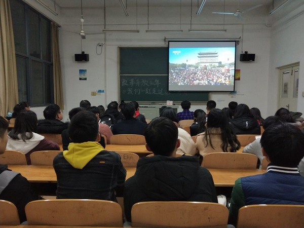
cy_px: 114
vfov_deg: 46.8
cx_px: 152
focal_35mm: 30
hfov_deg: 60.0
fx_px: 263
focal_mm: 3.95
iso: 337
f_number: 1.8
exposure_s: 1/33.3
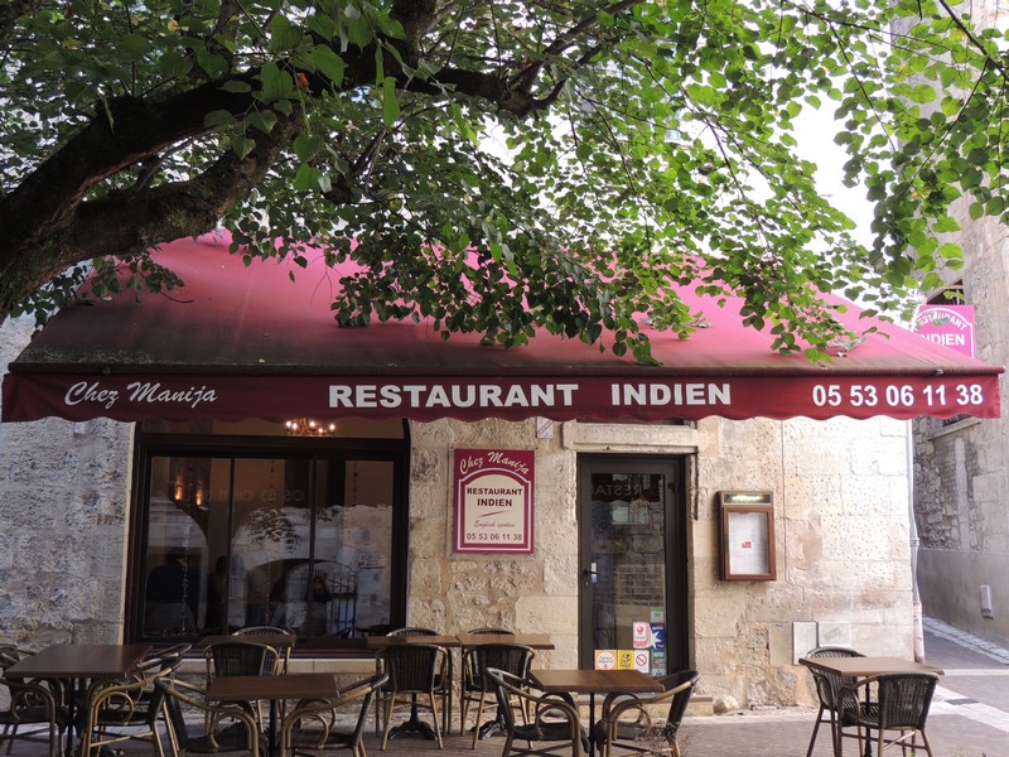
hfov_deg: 46.8
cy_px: 378
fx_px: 1166
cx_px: 504
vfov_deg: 36.0
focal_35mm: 40
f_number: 3.3
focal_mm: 7.1
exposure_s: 1/50
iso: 125
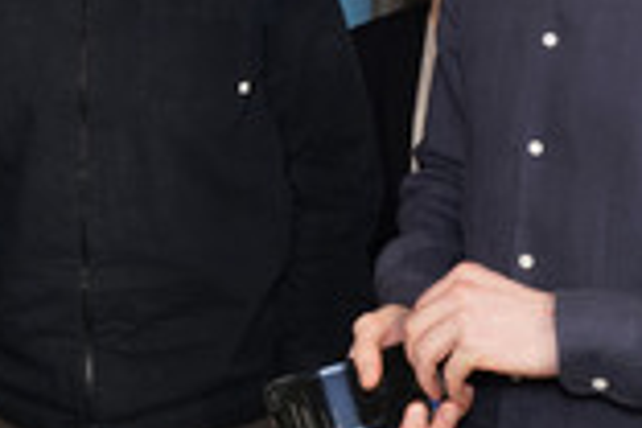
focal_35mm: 81
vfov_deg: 16.3
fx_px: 1444
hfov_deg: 24.6
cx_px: 109
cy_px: -49
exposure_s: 1/160
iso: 2000
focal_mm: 28
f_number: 5
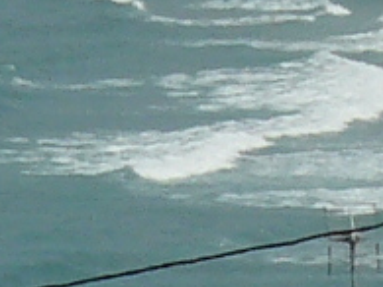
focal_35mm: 1873
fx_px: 20711
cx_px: -308
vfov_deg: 0.8
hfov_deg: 1.1
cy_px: -566
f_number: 8
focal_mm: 31.6
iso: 100
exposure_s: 1/400
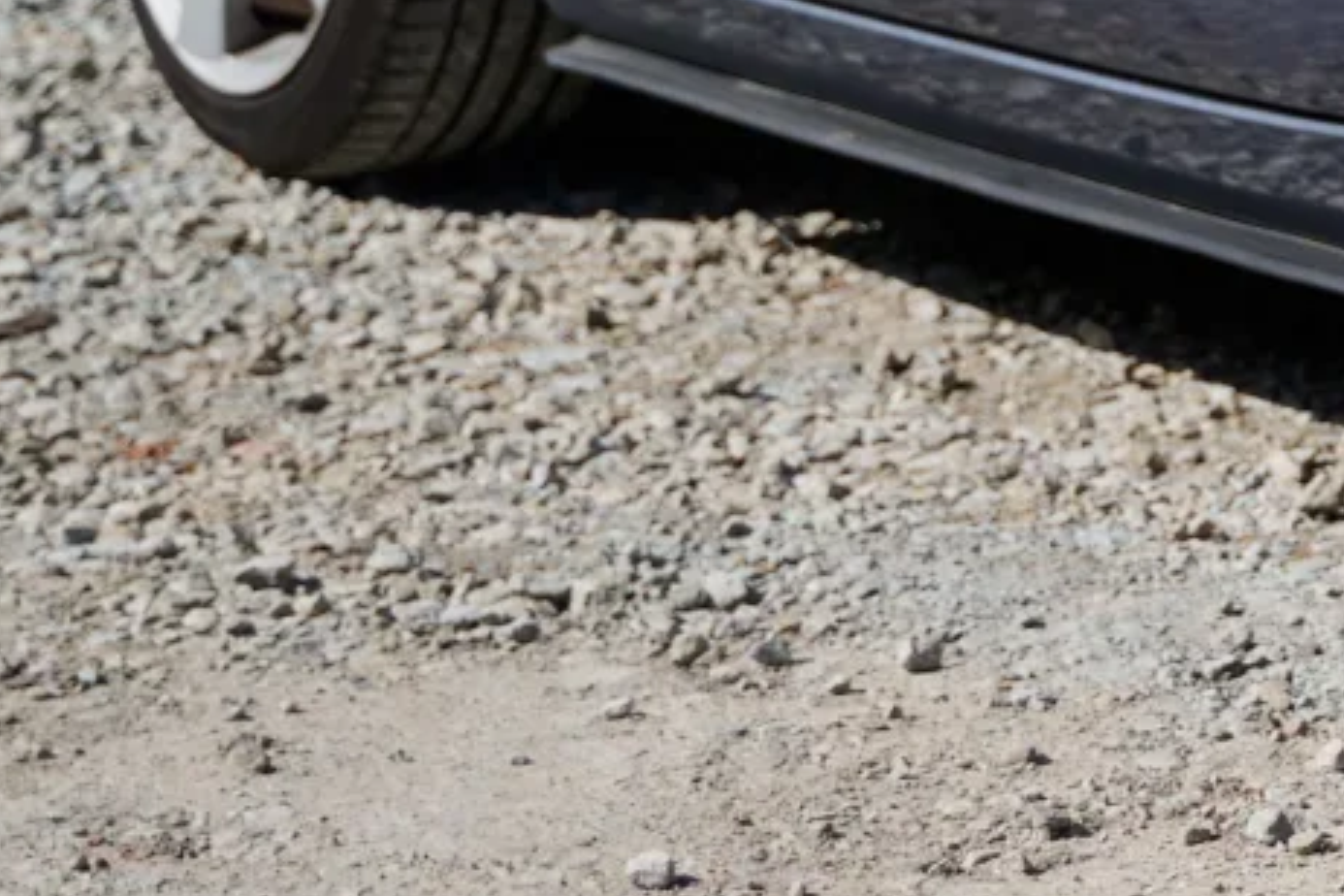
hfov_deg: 10.6
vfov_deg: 7.3
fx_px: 6831
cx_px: 2397
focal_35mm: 183
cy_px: -561
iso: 64
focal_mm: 44
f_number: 2.8
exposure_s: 1/1250
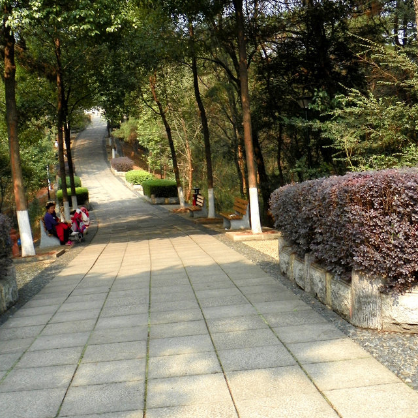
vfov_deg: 38.7
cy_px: 140
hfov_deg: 39.2
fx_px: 587
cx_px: 195
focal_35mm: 43
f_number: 4
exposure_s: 1/200
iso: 64
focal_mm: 4.6
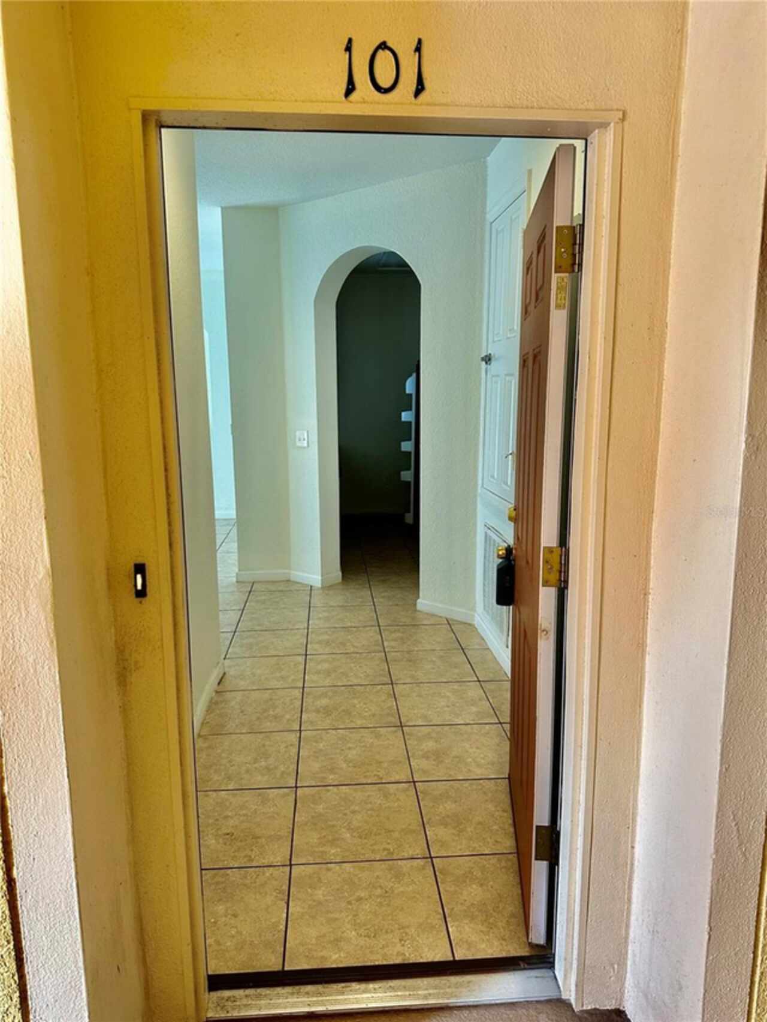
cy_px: 511
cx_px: 384
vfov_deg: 71.6
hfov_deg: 56.8
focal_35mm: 24
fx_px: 709
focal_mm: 6.86
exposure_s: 1/120
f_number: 1.78
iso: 160
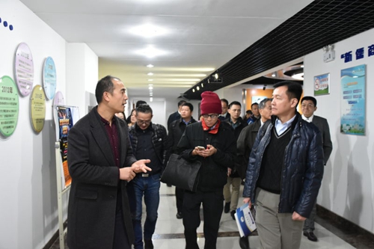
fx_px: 343
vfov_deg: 39.9
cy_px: 124
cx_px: 187
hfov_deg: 57.2
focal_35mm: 33
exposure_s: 1/30
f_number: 3.5
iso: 1600
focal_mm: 22
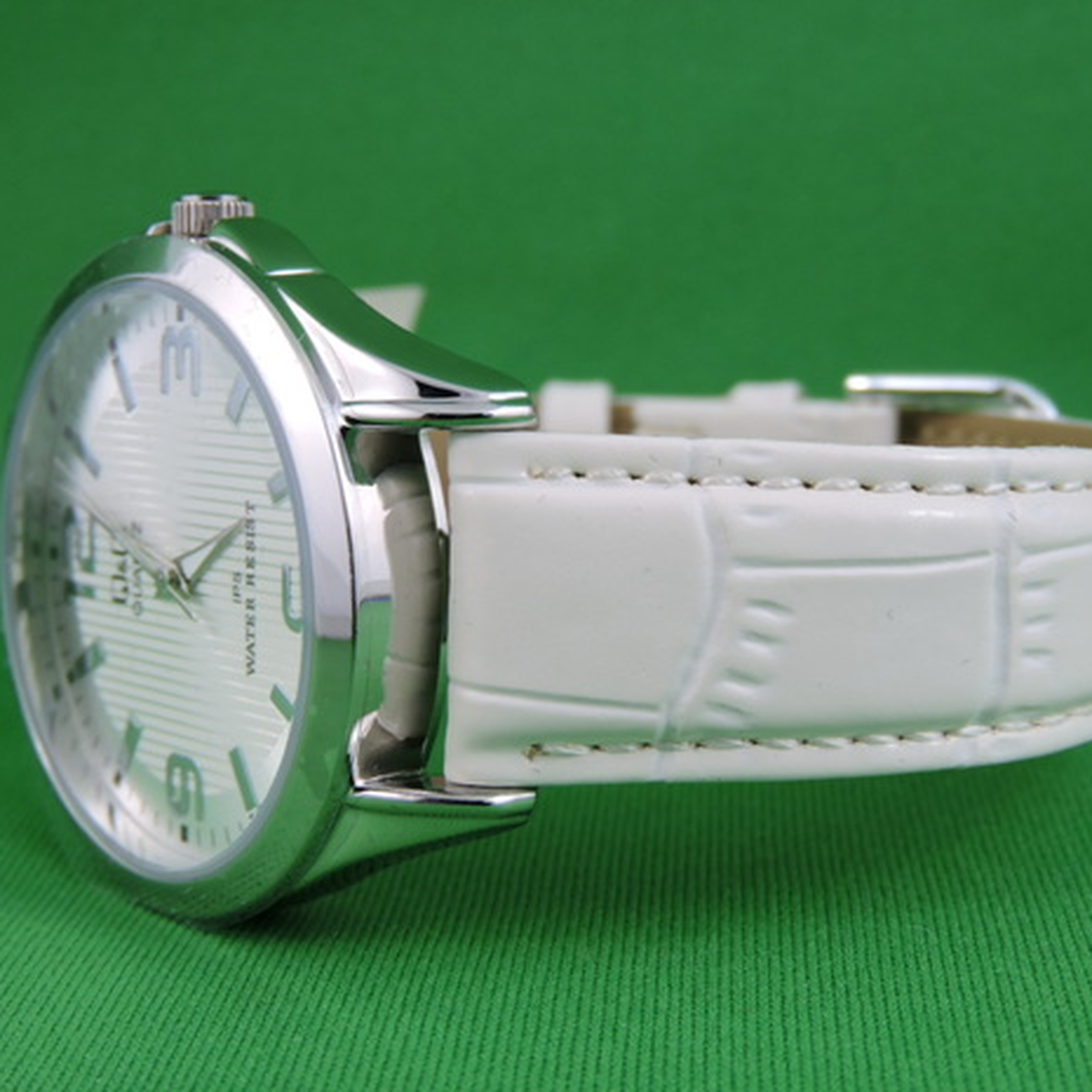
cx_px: 579
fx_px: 2356
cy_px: 539
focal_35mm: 66
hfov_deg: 26.1
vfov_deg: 26.1
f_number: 4
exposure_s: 1/125
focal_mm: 9.9
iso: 400
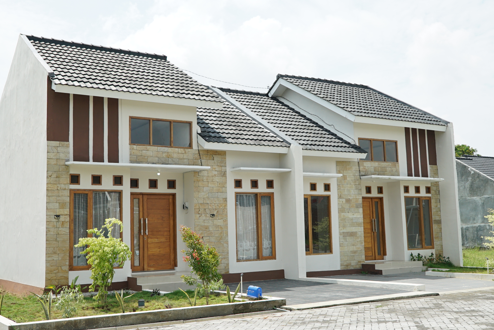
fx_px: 590
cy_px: 162
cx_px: 247
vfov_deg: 31.2
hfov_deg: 45.4
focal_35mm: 43
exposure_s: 1/800
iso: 200
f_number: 6.3
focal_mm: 28
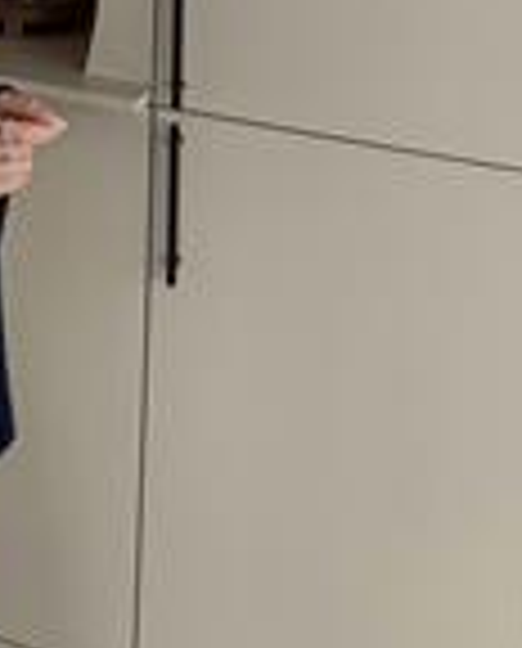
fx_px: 1288
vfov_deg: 25.6
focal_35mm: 67
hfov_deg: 21.0
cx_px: -135
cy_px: -106
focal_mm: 6.76
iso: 640
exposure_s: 1/60
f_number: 1.78
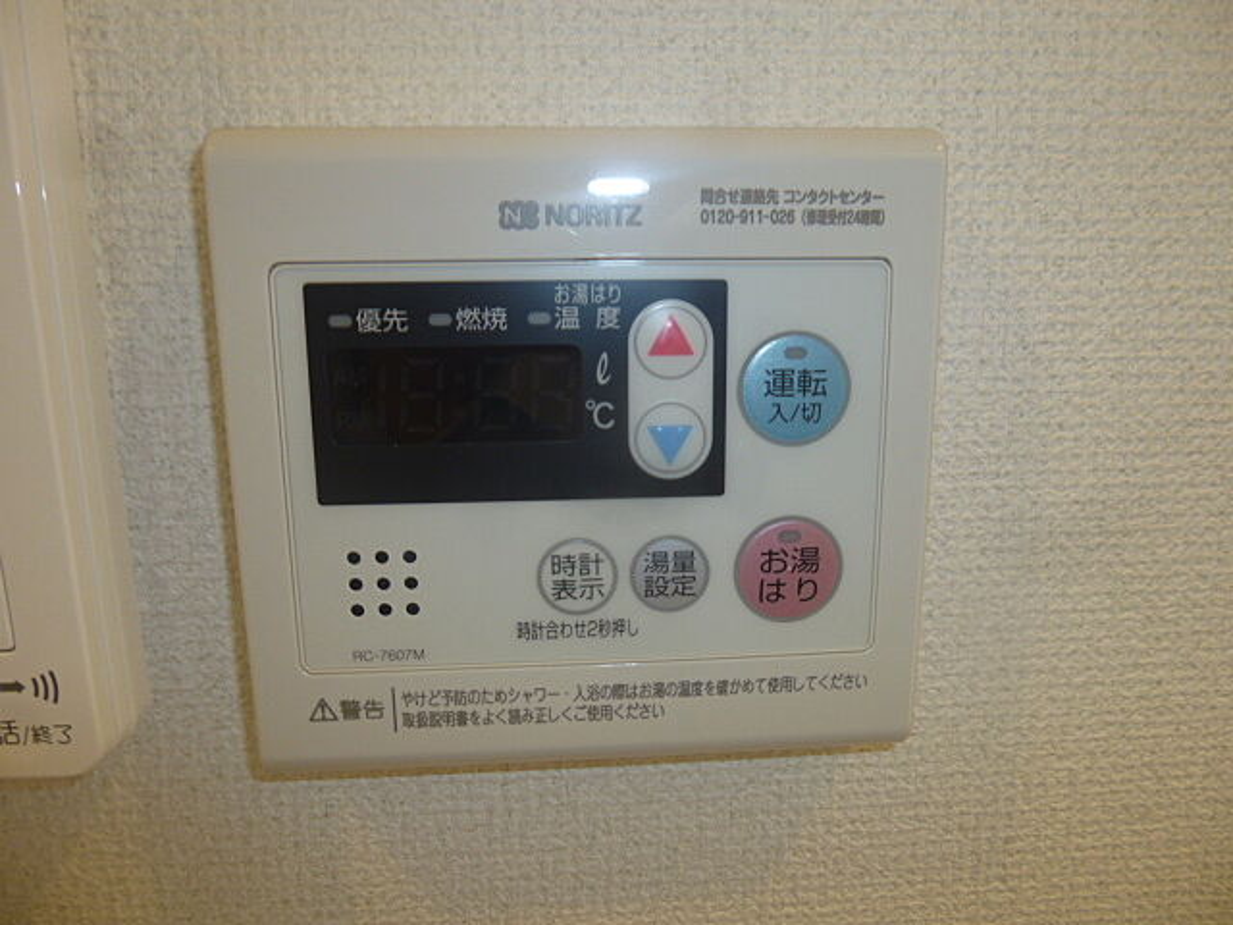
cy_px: 462
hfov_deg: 69.4
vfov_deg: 54.9
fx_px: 890
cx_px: 616
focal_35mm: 25
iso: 125
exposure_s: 1/60
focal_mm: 4.5
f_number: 3.1
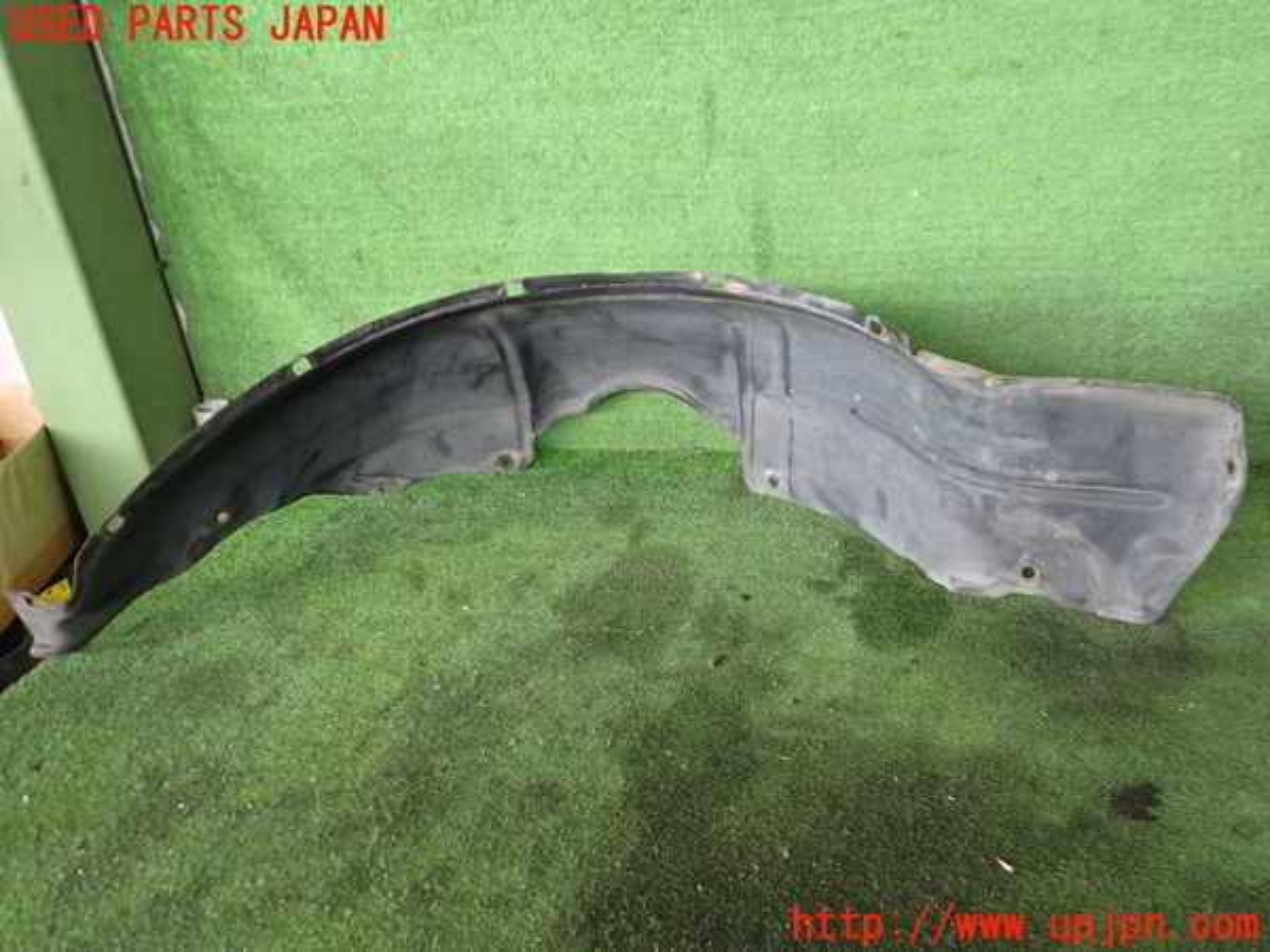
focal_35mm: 30
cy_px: 476
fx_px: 1101
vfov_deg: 46.8
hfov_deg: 60.0
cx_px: 635
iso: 200
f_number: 2.3
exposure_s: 1/30
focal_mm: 5.4
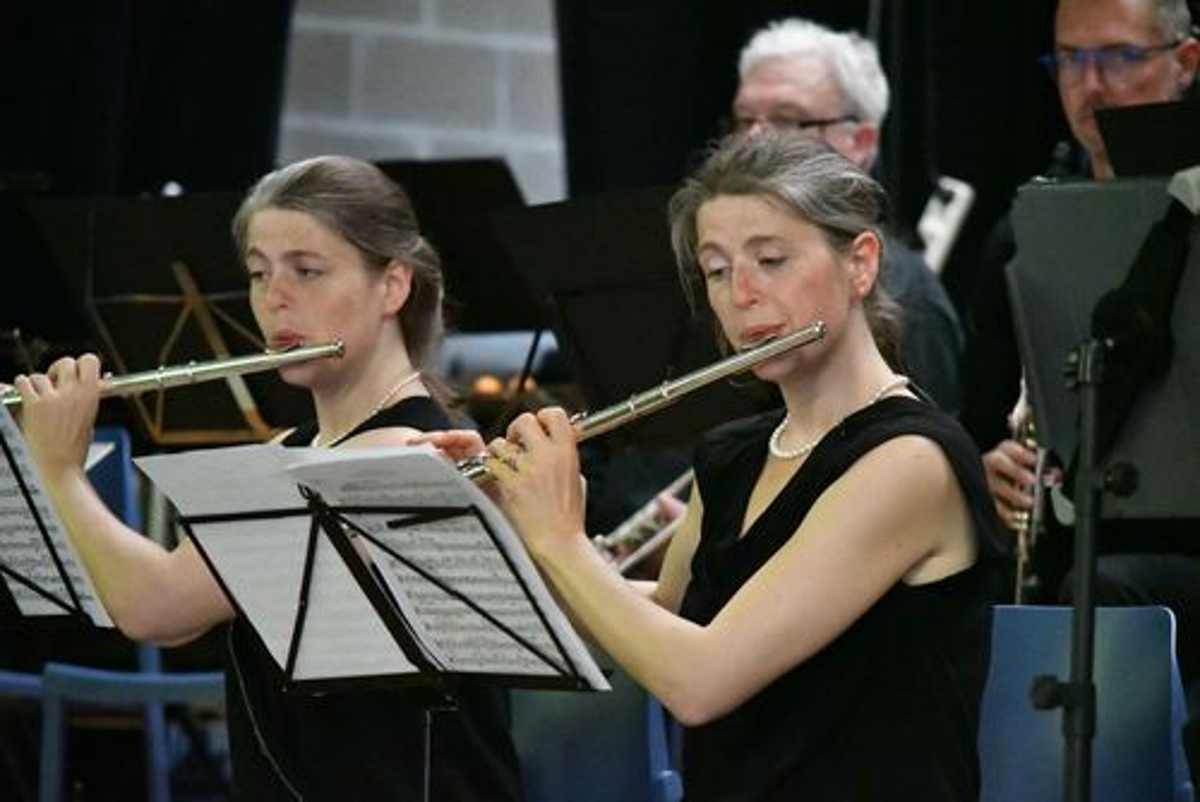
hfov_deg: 9.8
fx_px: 7004
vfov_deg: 6.6
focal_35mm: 210
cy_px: 401
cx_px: 600
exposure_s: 1/500
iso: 25600
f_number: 4.8
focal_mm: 140
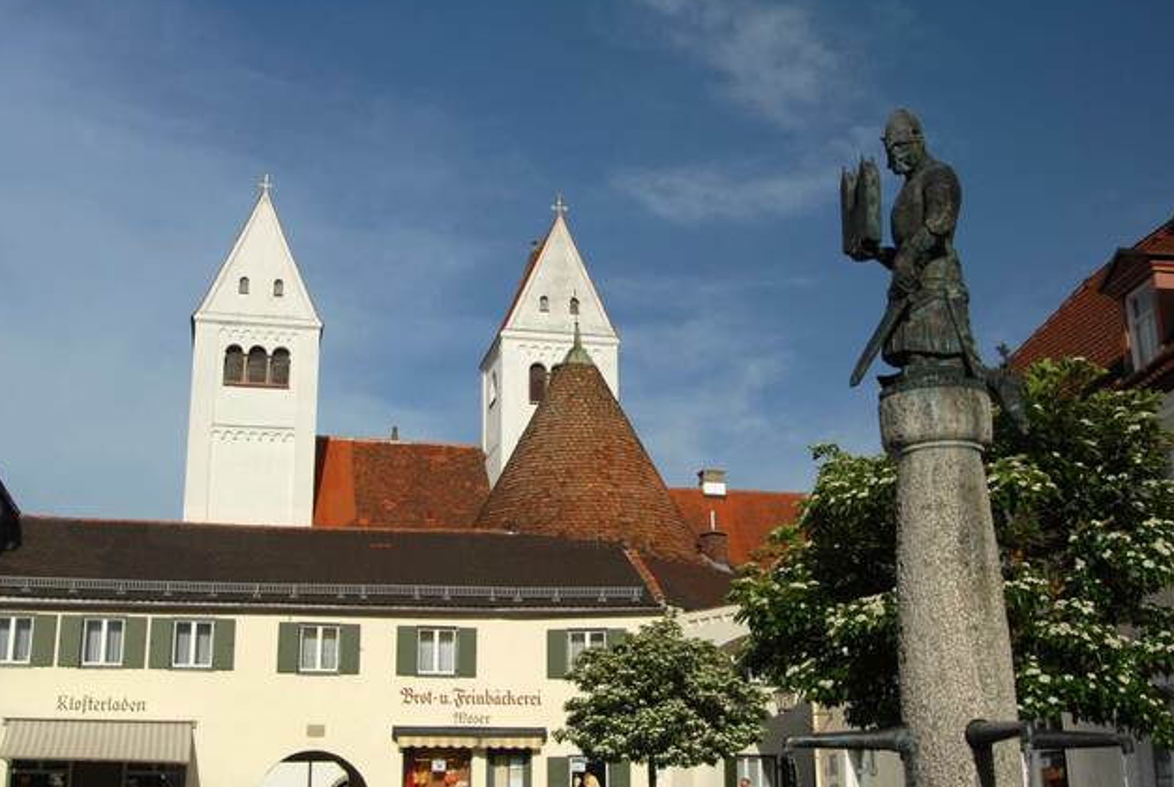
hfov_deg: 44.4
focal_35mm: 44
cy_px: 392
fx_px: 1438
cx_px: 564
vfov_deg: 30.6
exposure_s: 1/500
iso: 100
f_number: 5.6
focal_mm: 28
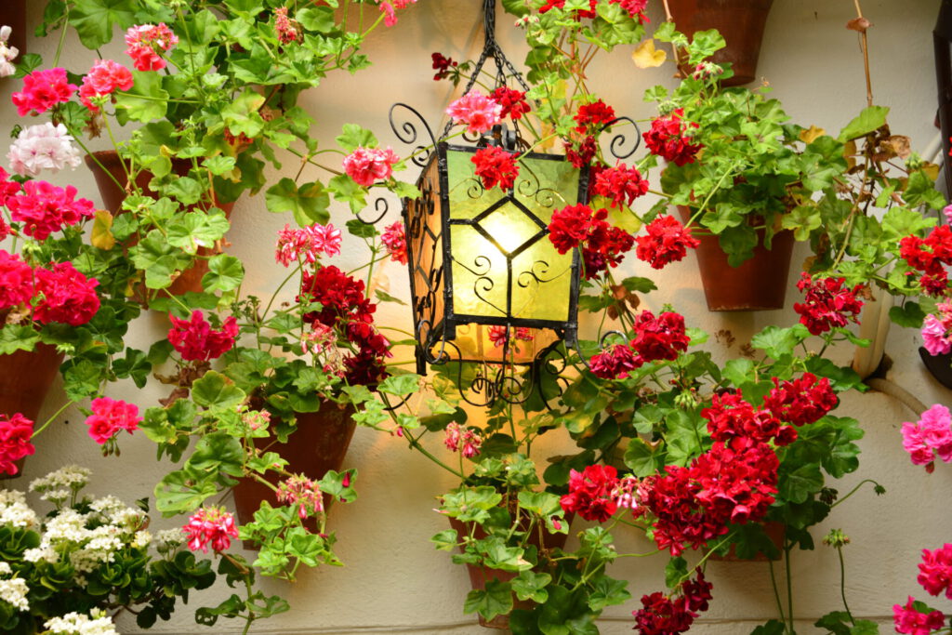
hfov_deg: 23.9
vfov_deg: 16.1
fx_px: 2248
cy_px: 318
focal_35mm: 85
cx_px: 476
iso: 640
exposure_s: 1/100
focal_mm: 85
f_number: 5
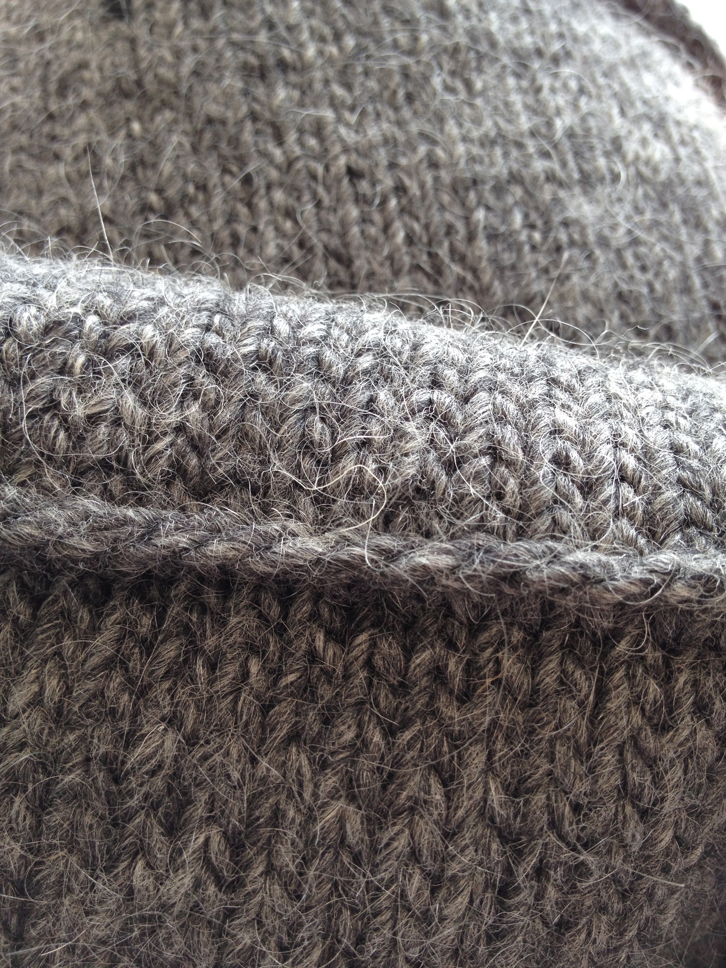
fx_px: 979
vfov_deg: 52.6
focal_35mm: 35
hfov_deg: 40.7
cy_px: 484
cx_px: 363
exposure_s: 1/120
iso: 50
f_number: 2.4
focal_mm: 4.28
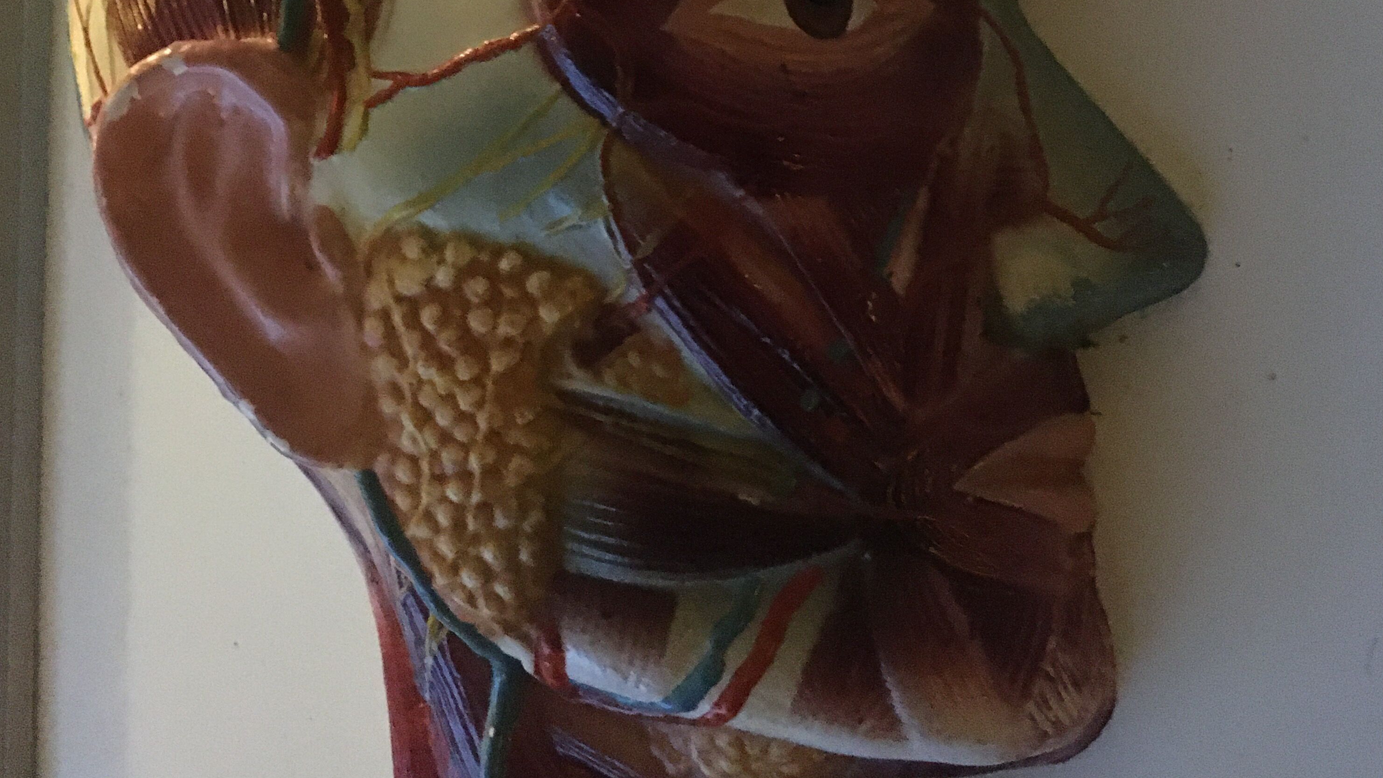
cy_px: 155
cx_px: 698
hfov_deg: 47.4
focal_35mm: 43
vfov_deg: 27.2
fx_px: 1577
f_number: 2.2
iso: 1000
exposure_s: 1/17
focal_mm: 4.15
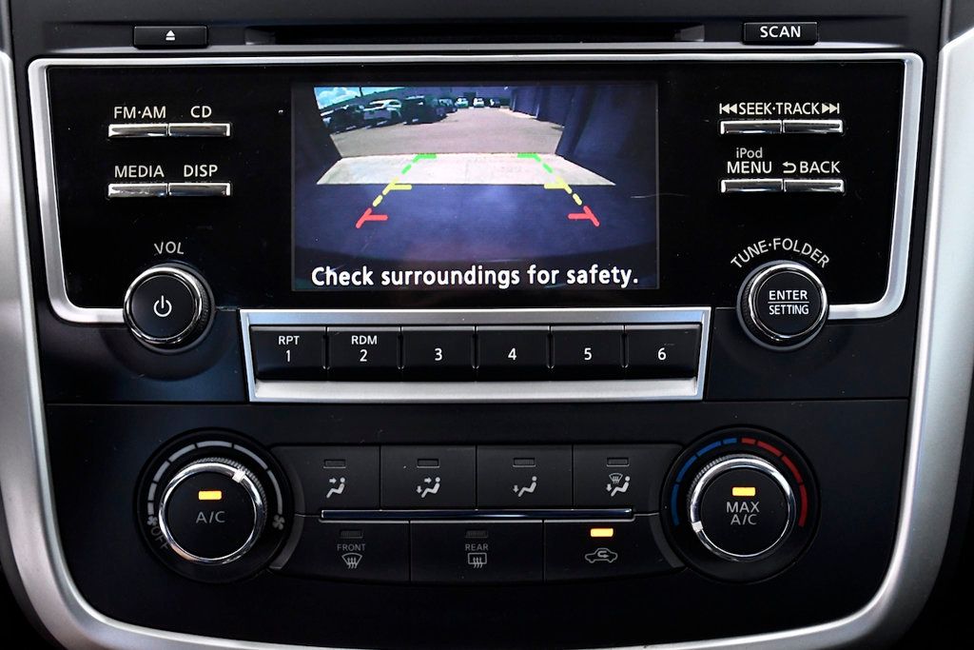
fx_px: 1623
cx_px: 487
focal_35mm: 60
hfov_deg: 33.4
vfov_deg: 22.6
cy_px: 325
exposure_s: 1/100
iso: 2500
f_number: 5
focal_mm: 40
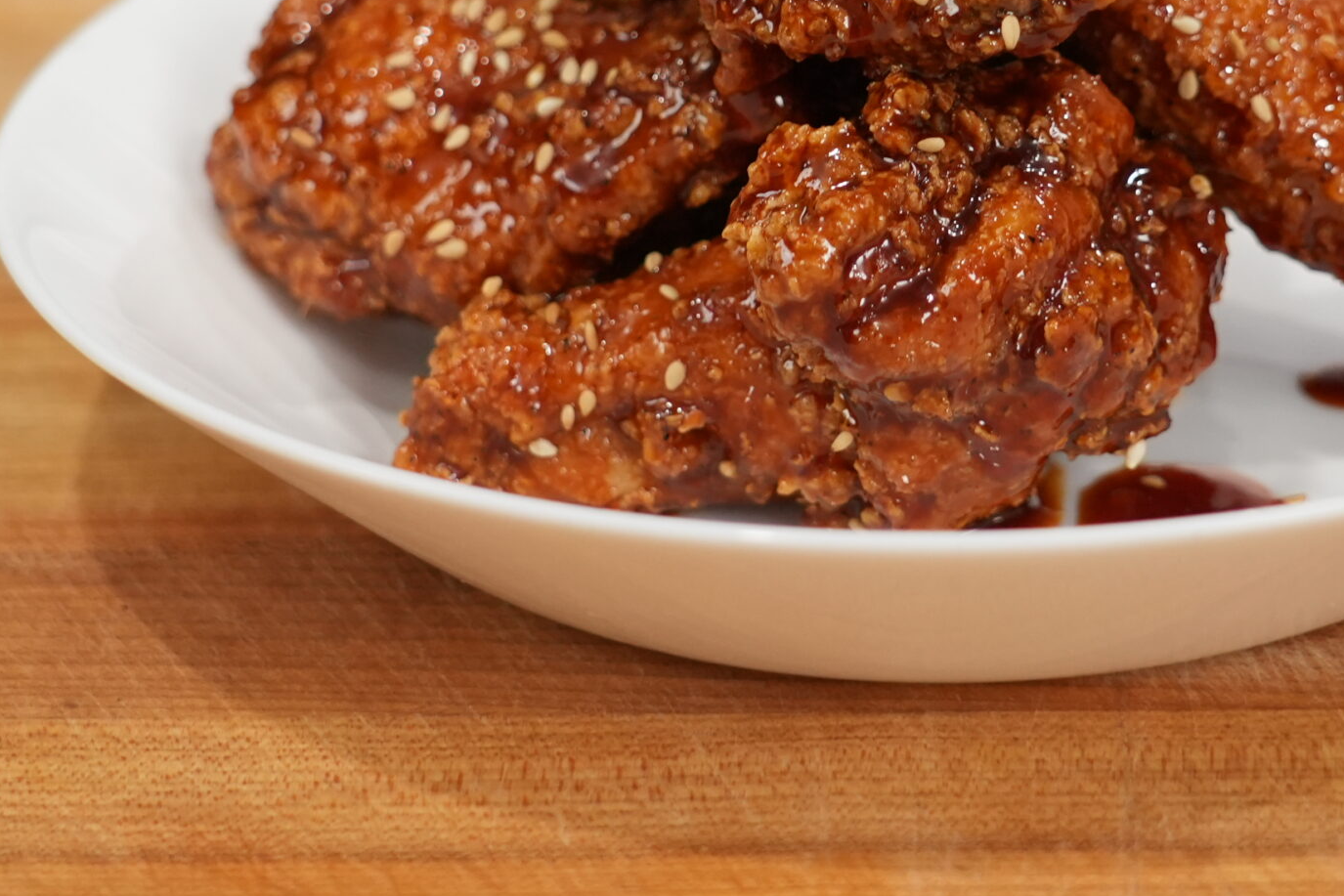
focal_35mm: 162
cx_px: 856
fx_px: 6048
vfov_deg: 8.4
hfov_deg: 12.7
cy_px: 77
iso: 1250
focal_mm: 58
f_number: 4
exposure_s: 1/125
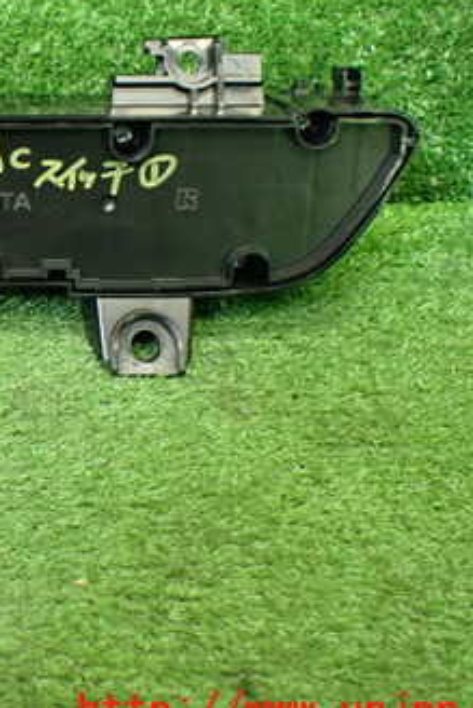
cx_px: -82
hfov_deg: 22.1
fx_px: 1122
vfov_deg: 34.8
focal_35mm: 57
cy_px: 255
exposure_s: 1/100
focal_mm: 5.4
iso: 800
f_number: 2.3
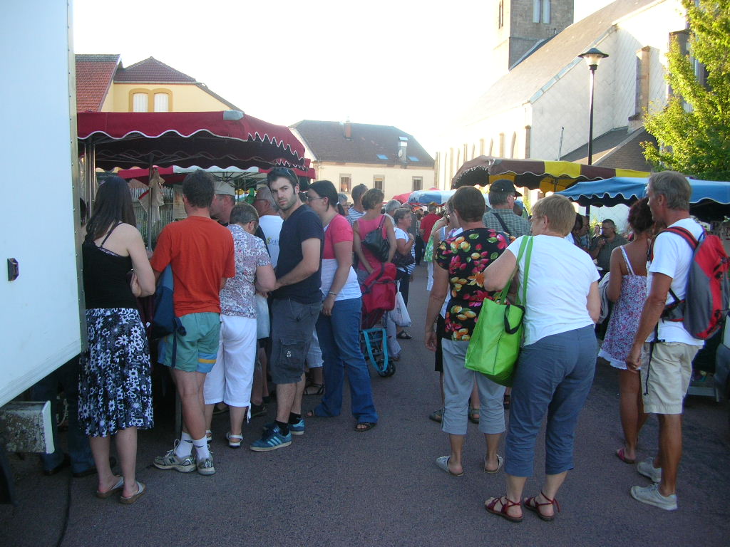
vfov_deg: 40.7
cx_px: 365
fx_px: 738
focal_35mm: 35
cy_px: 274
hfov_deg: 52.6
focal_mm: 5.8
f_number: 2.8
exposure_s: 1/95
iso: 50
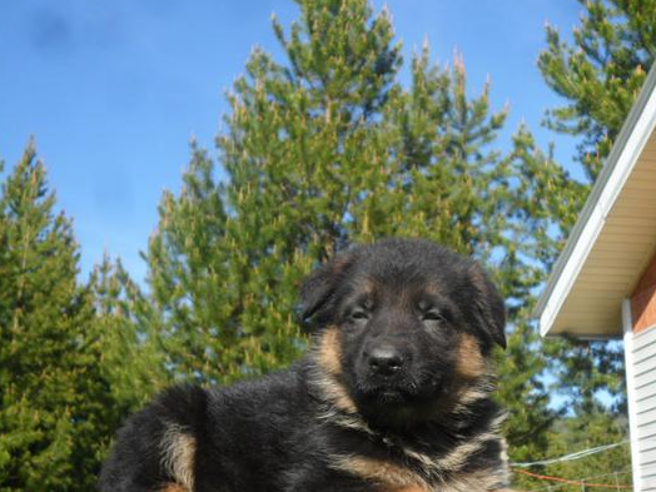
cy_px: 271
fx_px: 1080
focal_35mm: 57
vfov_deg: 25.6
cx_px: 411
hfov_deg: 33.6
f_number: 4.5
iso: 80
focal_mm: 7.8
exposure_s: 1/250
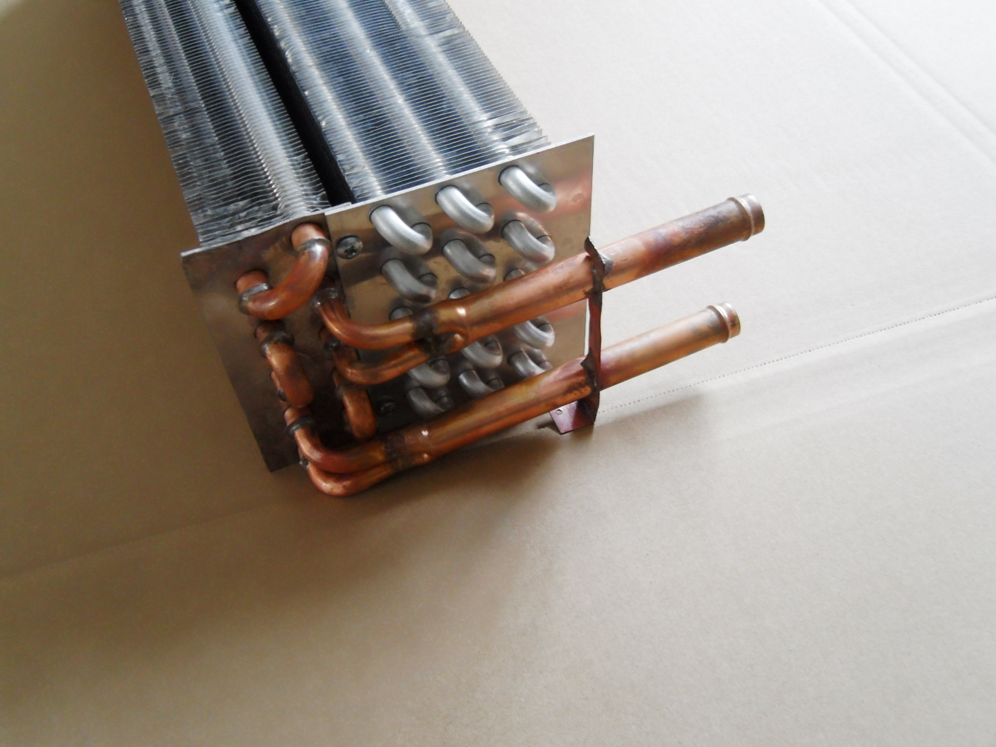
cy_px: 334
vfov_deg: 44.1
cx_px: 480
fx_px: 921
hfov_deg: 56.8
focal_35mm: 32
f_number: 3.4
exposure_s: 1/15
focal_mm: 5
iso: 200
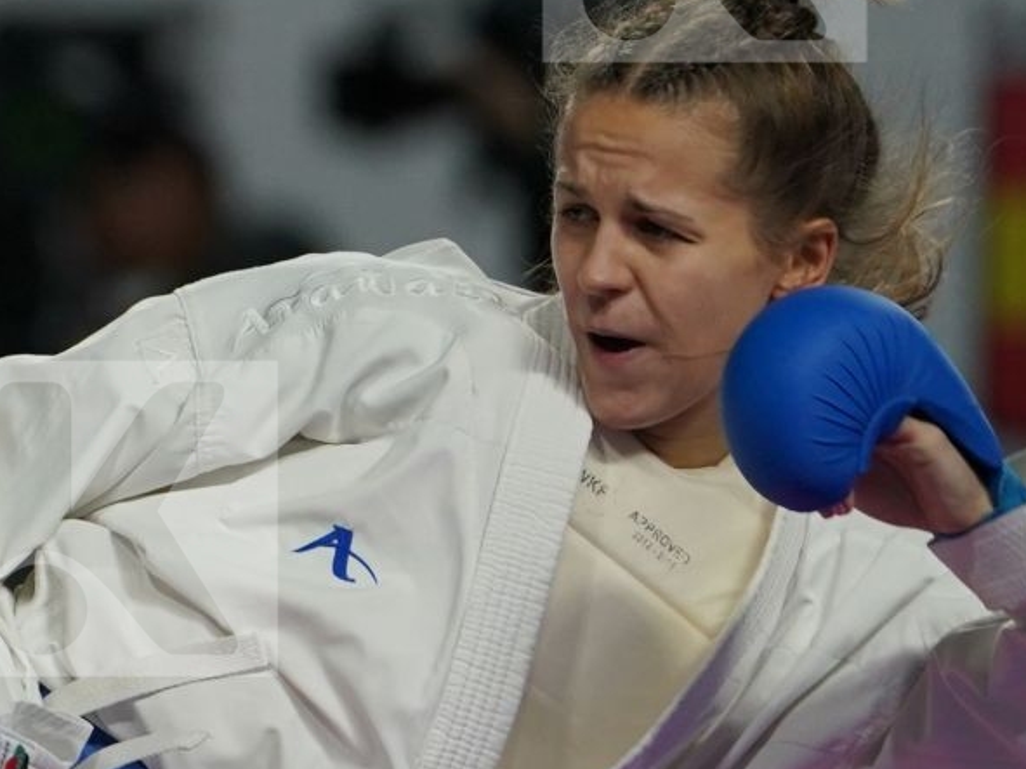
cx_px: -472
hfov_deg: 2.3
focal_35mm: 879
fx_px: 26048
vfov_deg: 1.7
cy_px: 519
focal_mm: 200
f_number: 2.8
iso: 1000
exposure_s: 1/1000
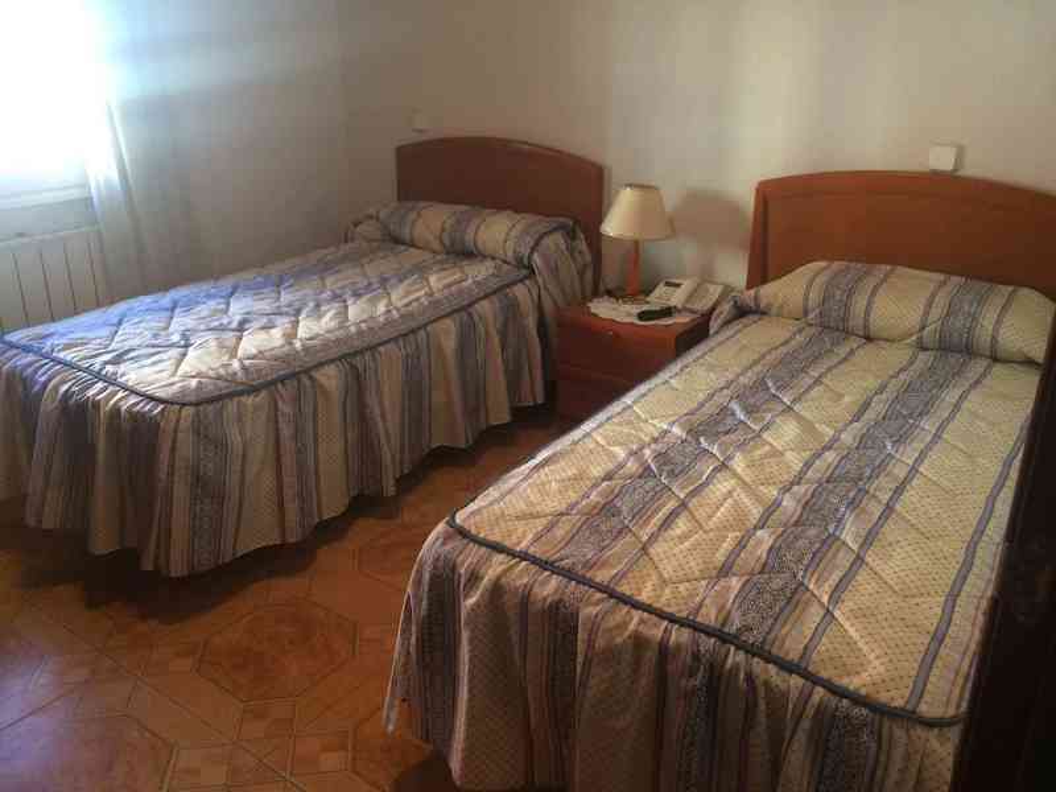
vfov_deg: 48.2
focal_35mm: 29
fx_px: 885
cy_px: 396
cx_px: 528
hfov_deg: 61.7
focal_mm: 4.15
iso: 160
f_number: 2.2
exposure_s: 1/33
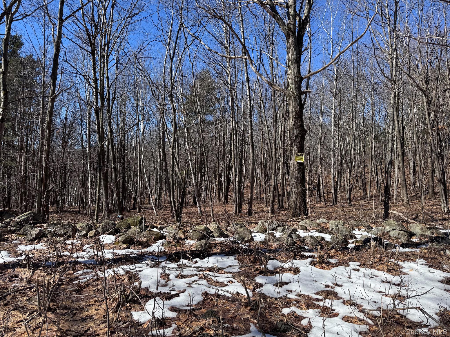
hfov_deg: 71.6
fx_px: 312
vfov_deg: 56.8
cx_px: 225
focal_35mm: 24
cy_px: 168
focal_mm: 6.76
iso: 80
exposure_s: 1/3096
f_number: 1.78
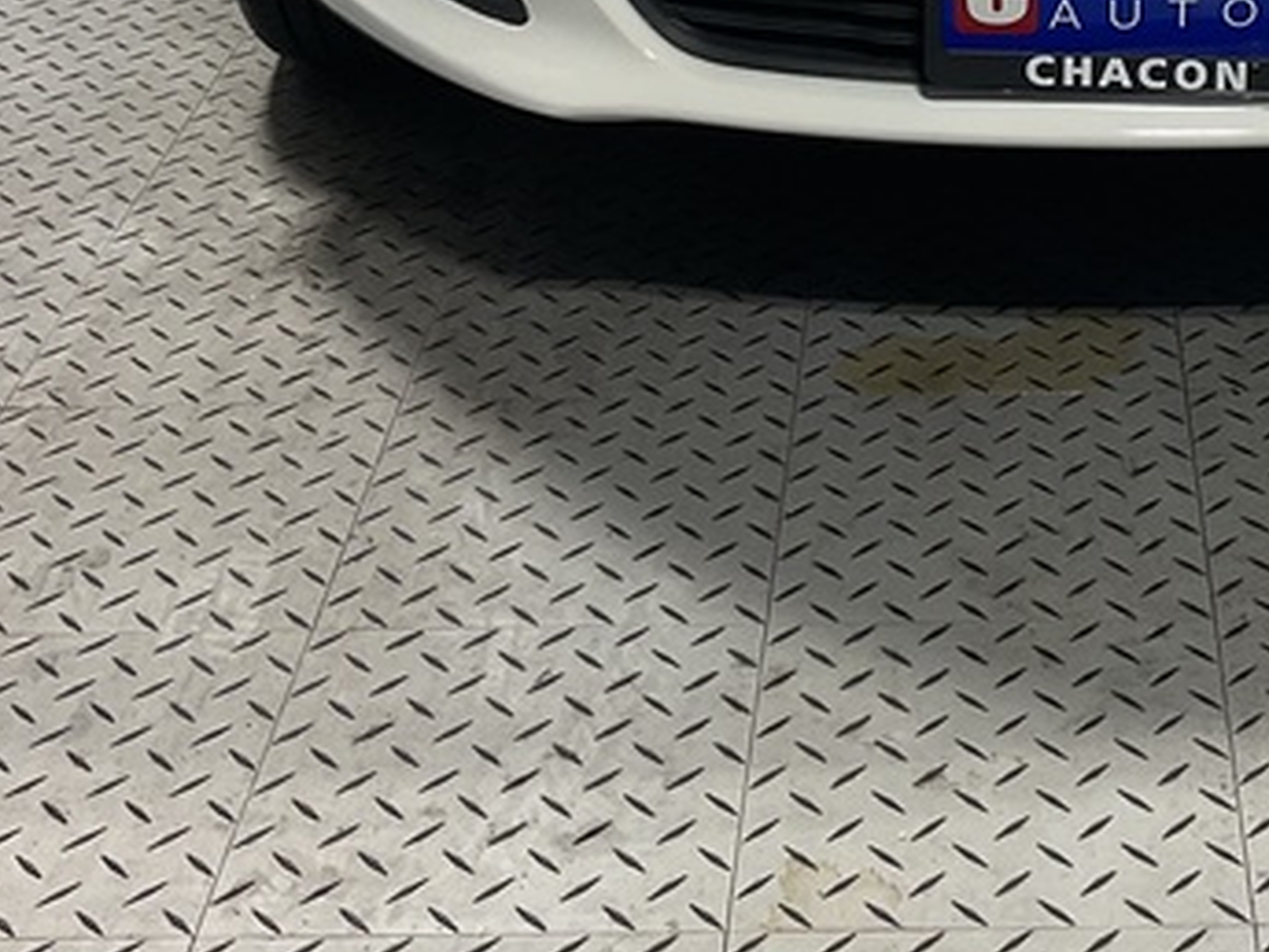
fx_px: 2969
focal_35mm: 81
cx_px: 1062
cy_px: -284
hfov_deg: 23.7
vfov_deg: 17.1
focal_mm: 3
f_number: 1.8
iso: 50
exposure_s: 1/120
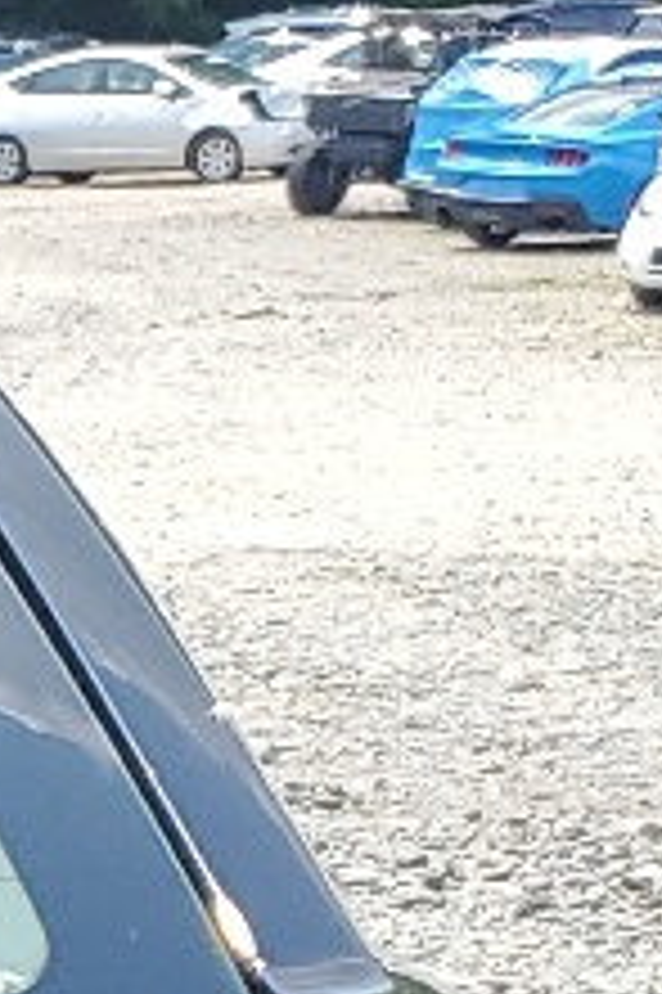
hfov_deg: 6.2
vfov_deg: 9.7
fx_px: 5414
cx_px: -1585
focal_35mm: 196
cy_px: 2037
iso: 50
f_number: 1.5
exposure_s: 1/1667
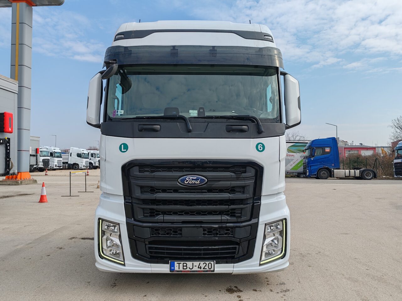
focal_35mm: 27
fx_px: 314
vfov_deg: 51.4
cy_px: 150
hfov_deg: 65.3
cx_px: 201
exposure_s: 1/600
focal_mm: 6.12
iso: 50
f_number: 1.9
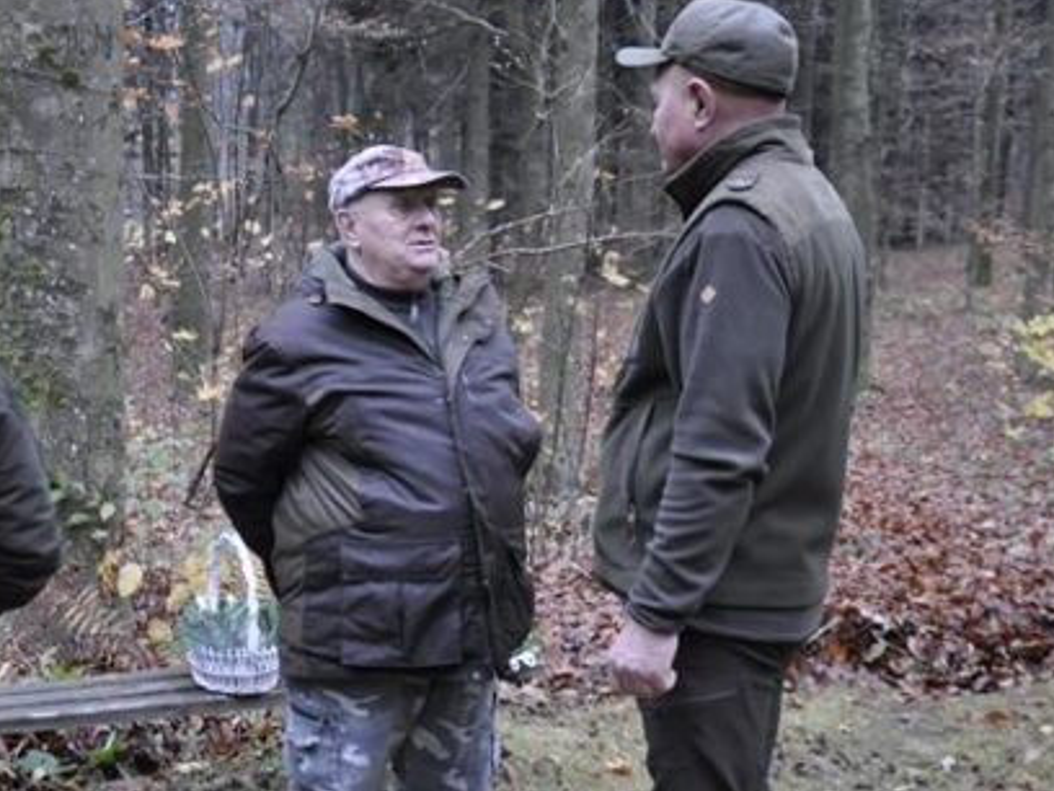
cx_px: 302
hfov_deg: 33.4
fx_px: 1733
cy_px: 520
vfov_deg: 25.6
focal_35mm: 57
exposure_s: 1/30
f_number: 3.8
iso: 1250
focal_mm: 21
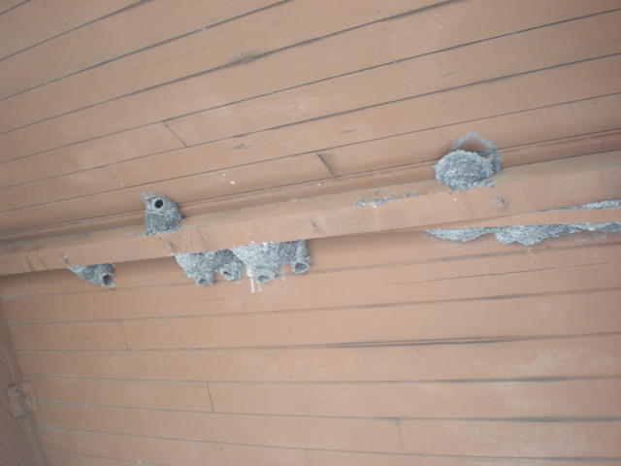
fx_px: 682
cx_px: 310
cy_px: 233
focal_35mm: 38
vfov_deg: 37.7
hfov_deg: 49.0
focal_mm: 6.3
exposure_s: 1/37
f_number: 3.1
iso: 200
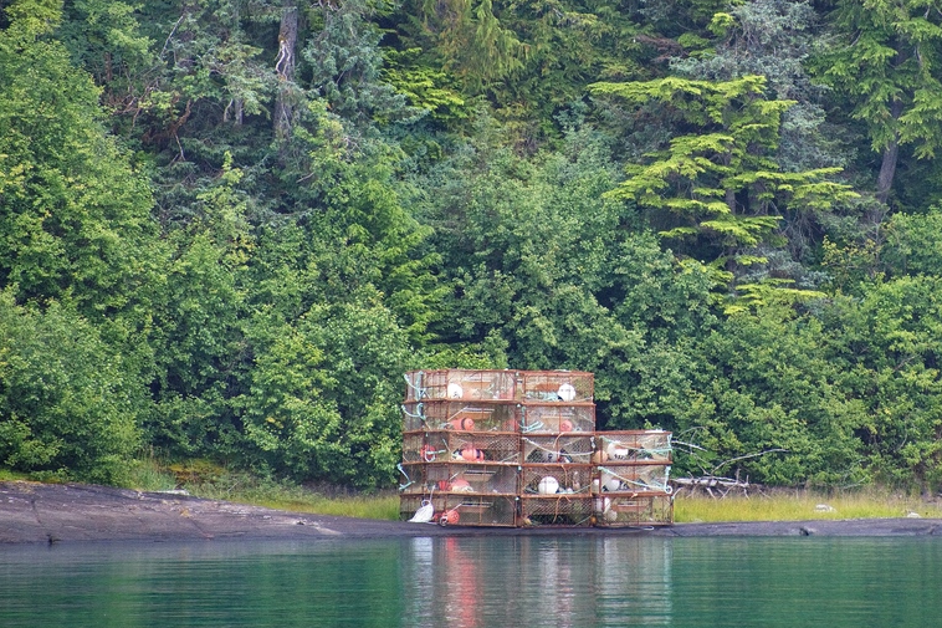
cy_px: 152
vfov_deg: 2.7
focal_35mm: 507
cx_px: 674
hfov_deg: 4.1
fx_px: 13263
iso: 2500
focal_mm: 300
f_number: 5.6
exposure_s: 1/640
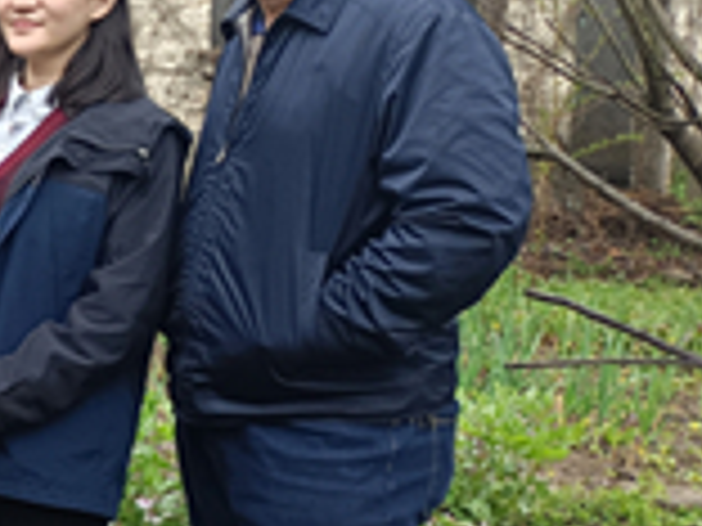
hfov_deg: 20.7
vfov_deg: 18.4
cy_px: 223
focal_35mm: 80
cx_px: -360
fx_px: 1622
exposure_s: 1/50
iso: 464
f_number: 1.89
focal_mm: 4.71
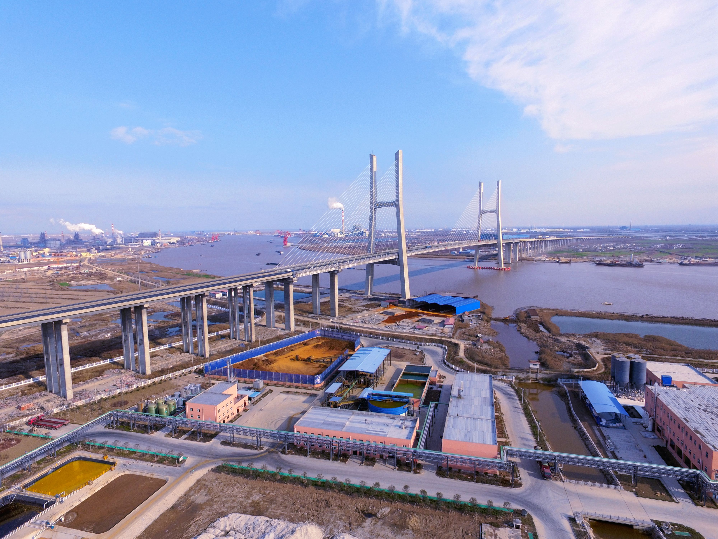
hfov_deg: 81.7
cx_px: 359
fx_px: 415
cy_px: 270
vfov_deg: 66.0
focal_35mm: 20
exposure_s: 1/599
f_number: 2.8
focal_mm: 3.61
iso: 100
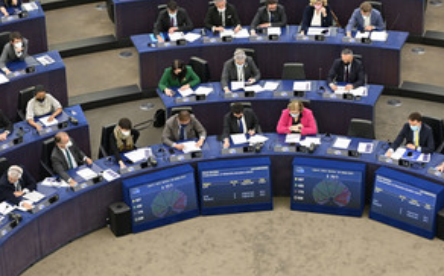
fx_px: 1523
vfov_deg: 10.4
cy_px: 105
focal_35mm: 126
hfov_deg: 16.6
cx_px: 271
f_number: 2.8
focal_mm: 80
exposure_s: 1/400
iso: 1250
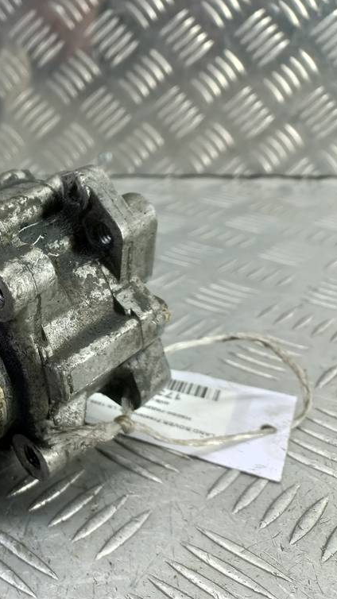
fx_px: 588
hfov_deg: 29.4
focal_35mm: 37
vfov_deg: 54.0
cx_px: -16
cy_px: 299
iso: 100
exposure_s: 1/50
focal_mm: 4.6
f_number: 1.8
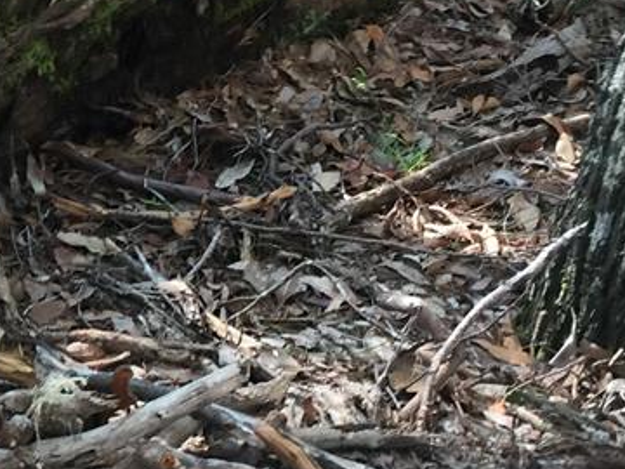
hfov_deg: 17.3
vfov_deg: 14.0
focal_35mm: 105
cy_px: 76
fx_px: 1896
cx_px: -251
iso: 32
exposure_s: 1/33
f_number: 2.2
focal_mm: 4.15
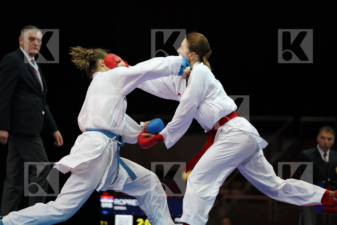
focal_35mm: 164
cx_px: 168
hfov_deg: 12.5
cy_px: 112
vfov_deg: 8.4
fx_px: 1535
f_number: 2.8
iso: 3200
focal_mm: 164
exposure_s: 1/1000
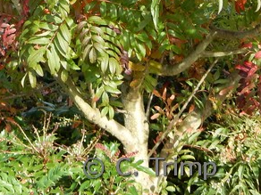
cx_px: 152
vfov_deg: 9.5
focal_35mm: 151
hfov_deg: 13.1
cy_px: -113
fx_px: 1139
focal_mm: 7.6
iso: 125
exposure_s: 1/160
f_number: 4.2
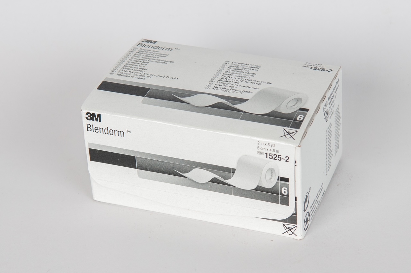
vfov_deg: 20.1
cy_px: 136
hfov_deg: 29.9
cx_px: 206
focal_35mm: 68
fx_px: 770
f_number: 8
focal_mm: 45
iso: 100
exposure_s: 1/125
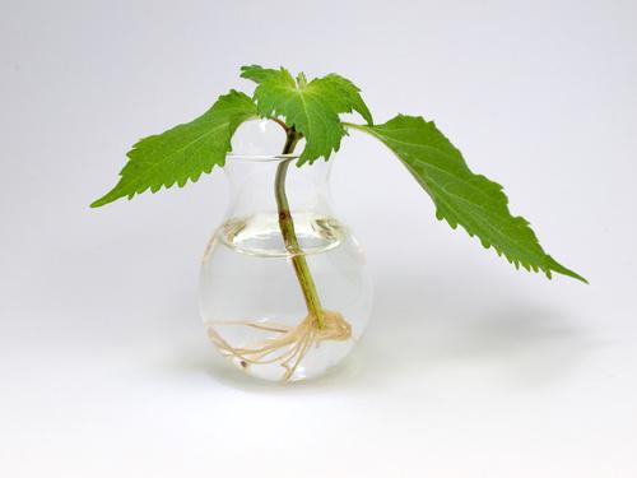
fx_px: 2797
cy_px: 239
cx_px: 318
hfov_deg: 13.0
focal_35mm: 152
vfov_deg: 9.8
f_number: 9
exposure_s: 1/125
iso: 100
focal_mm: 76
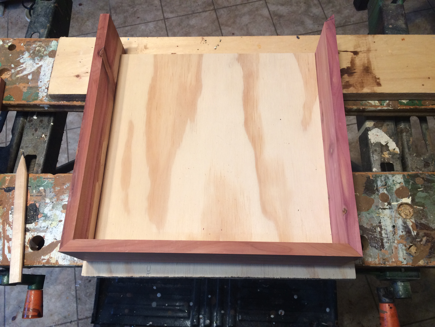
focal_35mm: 29
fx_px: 364
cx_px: 218
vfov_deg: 48.2
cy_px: 164
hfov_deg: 61.7
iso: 100
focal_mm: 4.15
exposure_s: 1/30
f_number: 2.2
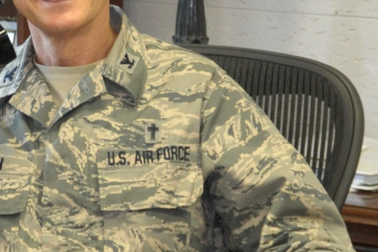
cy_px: 3
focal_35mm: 250
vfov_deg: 5.5
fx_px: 2624
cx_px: 6
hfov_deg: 8.2
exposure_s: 1/30
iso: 800
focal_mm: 34
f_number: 4.2
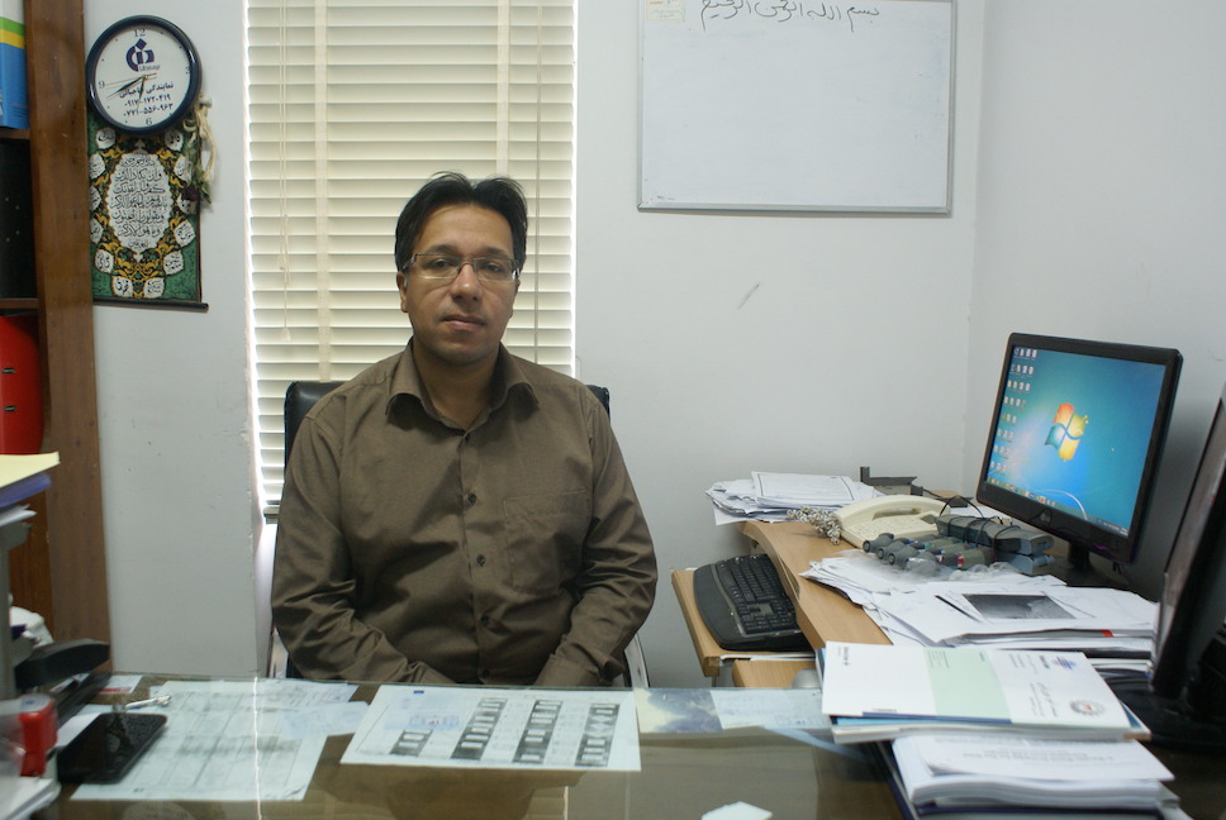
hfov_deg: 61.9
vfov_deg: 43.7
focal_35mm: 30
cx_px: 613
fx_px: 1023
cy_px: 410
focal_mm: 20
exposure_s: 1/30
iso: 400
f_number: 4
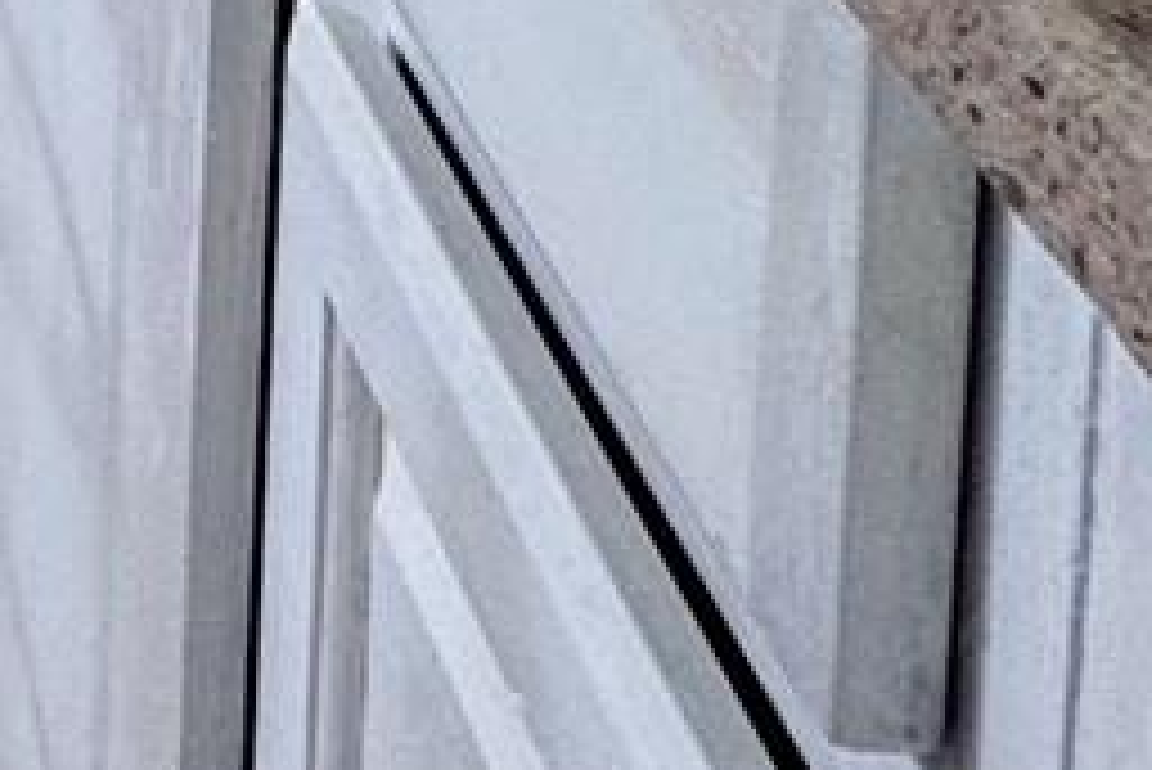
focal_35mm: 91
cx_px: -2052
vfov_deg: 10.2
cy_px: -1648
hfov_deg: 12.6
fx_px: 2914
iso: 125
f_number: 2.2
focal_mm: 2.22
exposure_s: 1/120
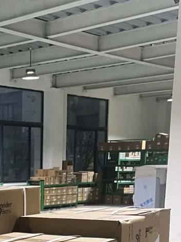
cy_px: 306
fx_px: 551
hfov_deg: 18.0
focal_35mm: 79
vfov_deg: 22.4
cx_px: -17
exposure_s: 1/50
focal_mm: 5.7
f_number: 1.5
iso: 125
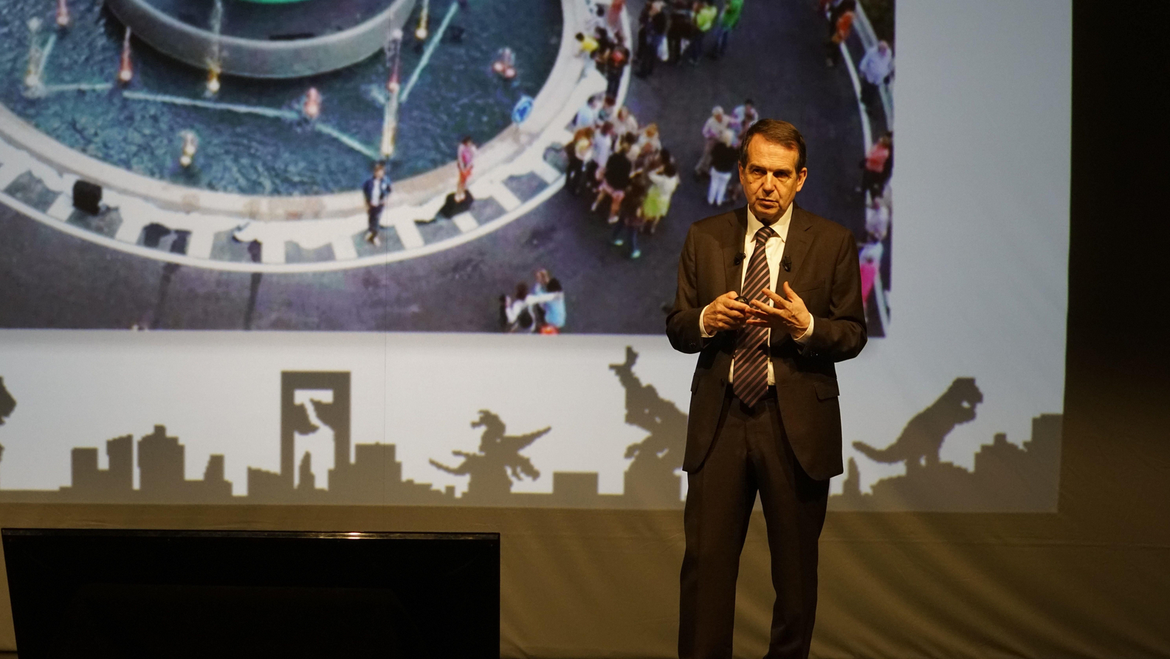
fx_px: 3444
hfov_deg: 19.3
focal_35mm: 111
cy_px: 277
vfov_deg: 10.9
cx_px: 584
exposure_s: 1/160
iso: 1600
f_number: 4.5
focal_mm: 70
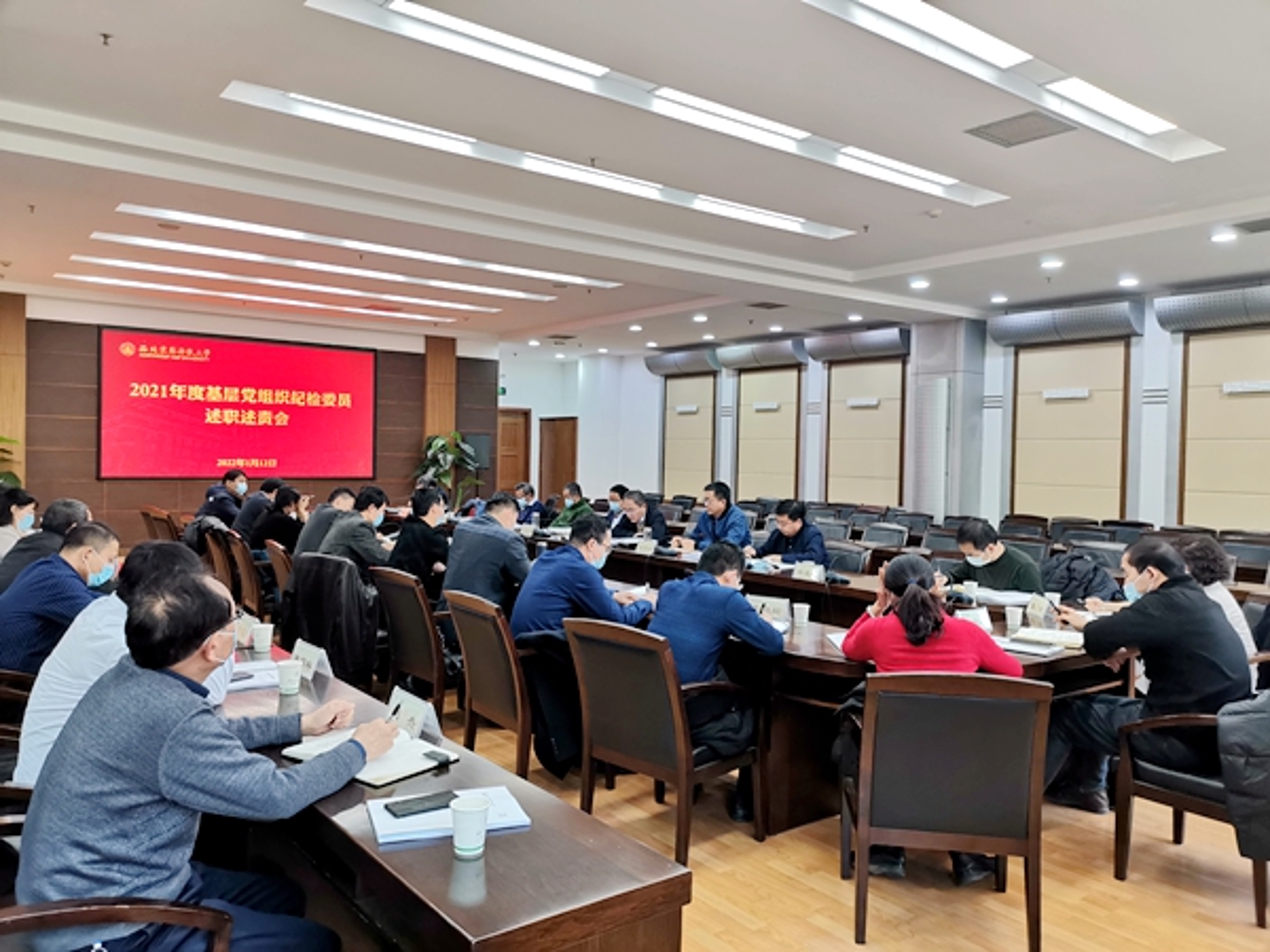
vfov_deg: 53.1
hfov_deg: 67.3
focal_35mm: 26
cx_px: 635
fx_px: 954
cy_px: 476
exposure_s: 1/100
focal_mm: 4.75
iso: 125
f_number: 1.8
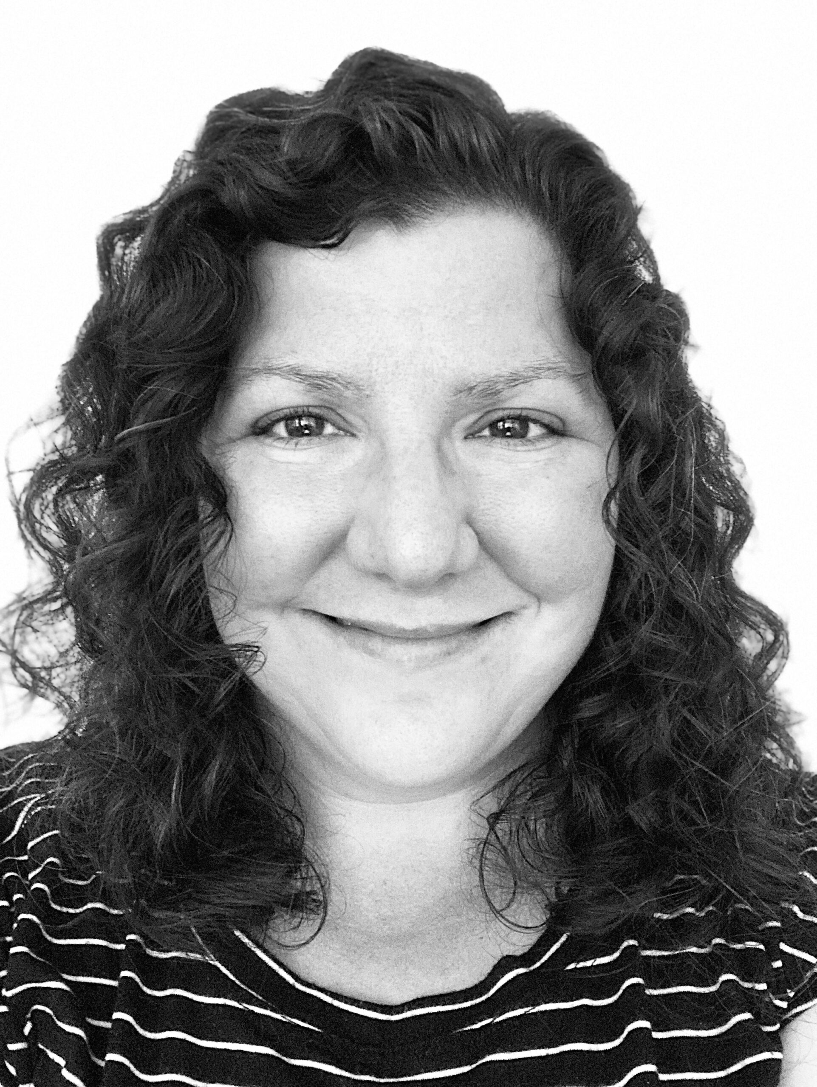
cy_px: 544
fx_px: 1006
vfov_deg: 56.8
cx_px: 408
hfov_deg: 44.2
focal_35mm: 32
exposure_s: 1/30
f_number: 2.2
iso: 500
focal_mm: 2.87
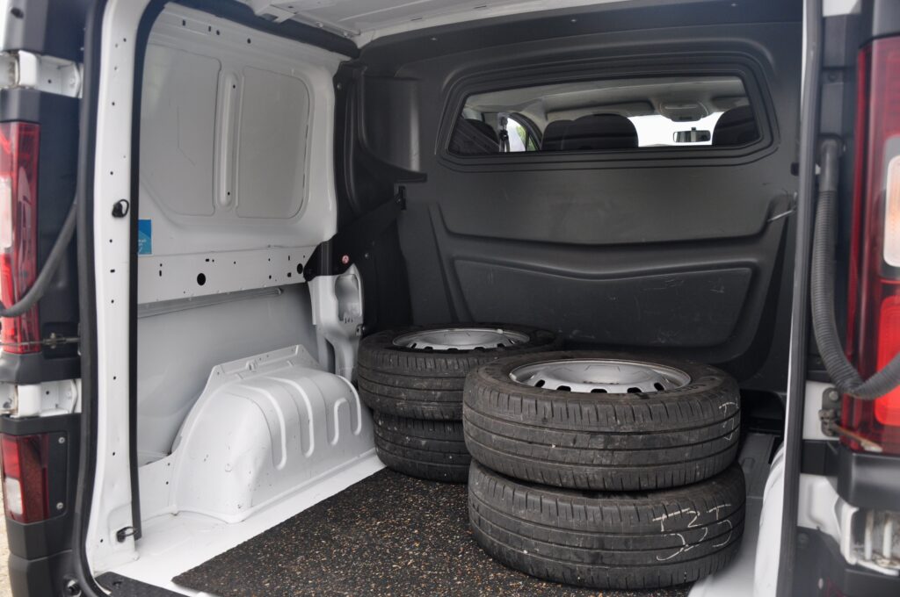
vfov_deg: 41.6
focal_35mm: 32
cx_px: 450
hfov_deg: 59.6
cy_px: 298
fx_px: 786
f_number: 4
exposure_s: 1/60
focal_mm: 21
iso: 500
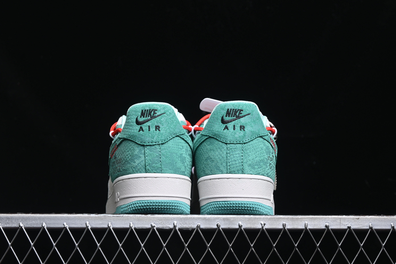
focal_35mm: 75
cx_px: 198
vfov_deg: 18.2
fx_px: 825
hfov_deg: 27.0
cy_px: 132
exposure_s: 1/50
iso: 160
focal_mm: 50
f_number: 6.3
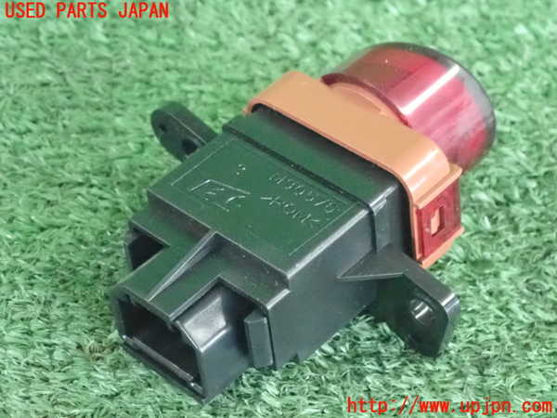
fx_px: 1609
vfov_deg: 14.8
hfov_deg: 19.6
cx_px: 278
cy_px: 209
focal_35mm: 100
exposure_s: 1/60
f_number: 4.9
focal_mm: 18
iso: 6400
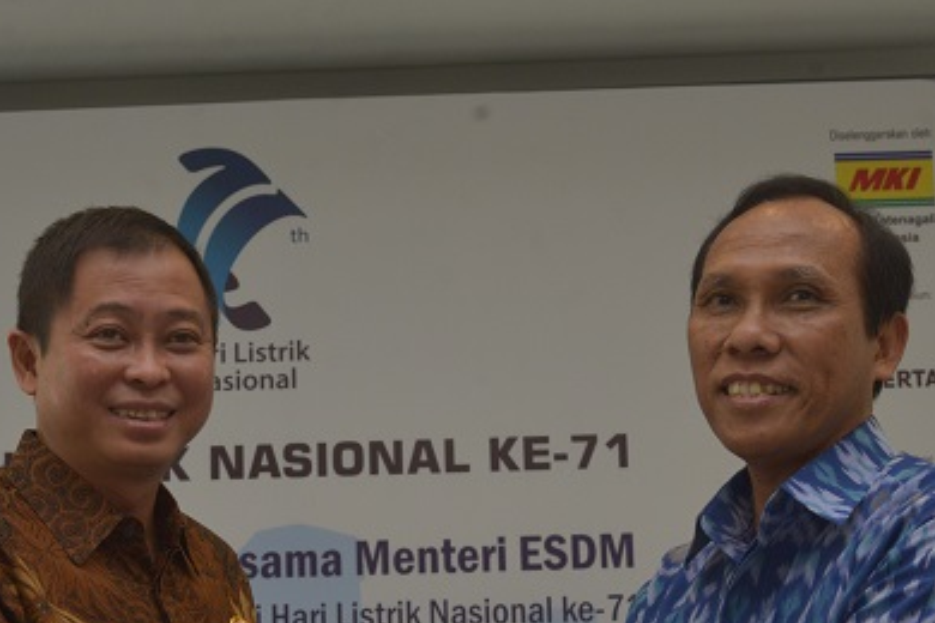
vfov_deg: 17.3
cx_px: 415
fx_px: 2026
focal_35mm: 78
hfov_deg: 26.0
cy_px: 512
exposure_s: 1/100
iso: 1600
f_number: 7.1
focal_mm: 38
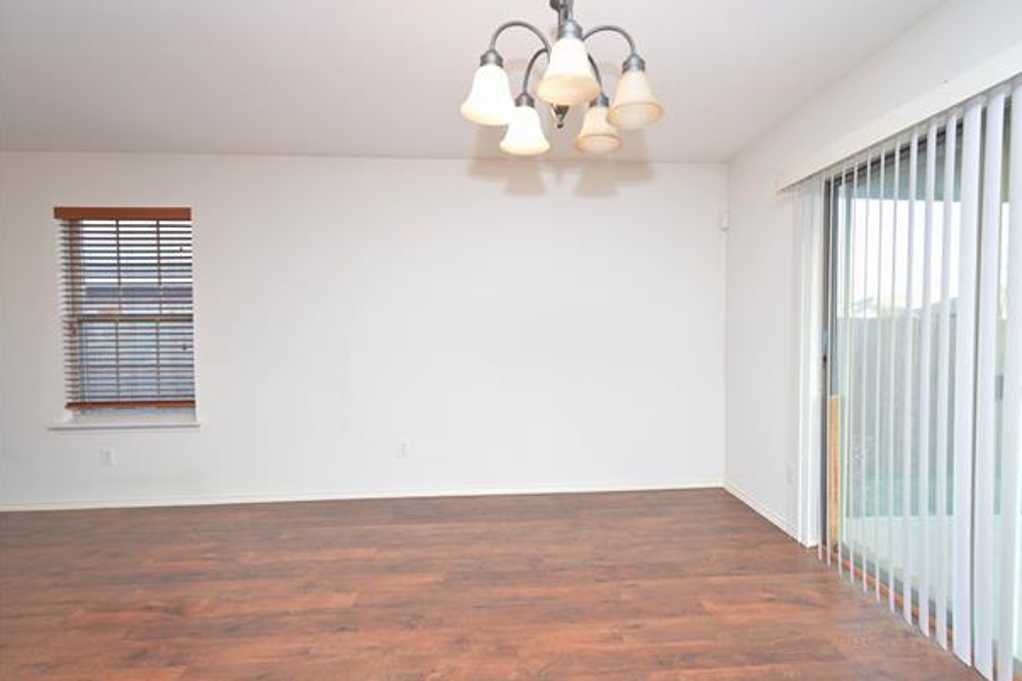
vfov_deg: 70.4
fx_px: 482
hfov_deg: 93.2
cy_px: 346
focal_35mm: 17
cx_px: 540
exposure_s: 1/30
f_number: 4
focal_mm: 16
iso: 200
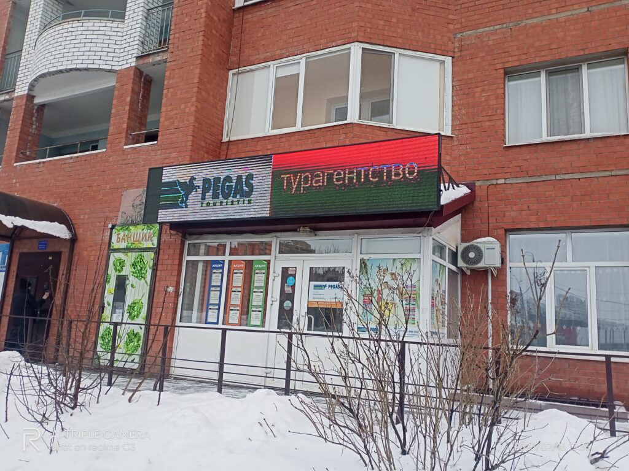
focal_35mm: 28
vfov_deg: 49.7
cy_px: 236
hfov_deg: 63.4
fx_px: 509
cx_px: 314
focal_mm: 4.05
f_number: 1.8
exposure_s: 1/898
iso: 114
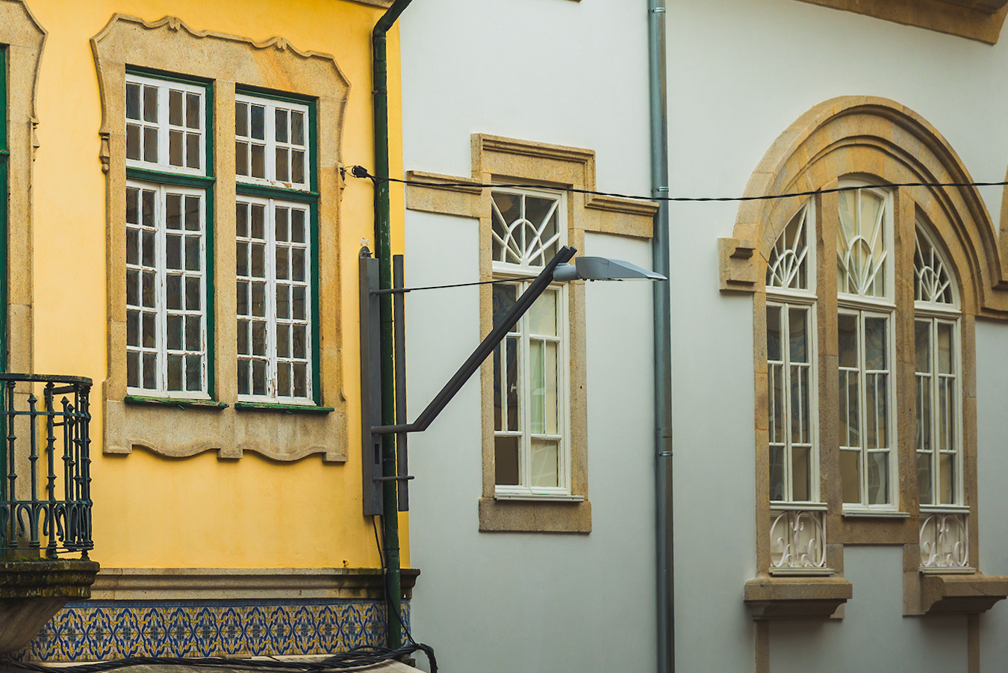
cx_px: -323
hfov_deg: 11.8
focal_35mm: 169
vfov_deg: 8.0
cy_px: -220
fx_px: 4733
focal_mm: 62
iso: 100
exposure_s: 1/250
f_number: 8
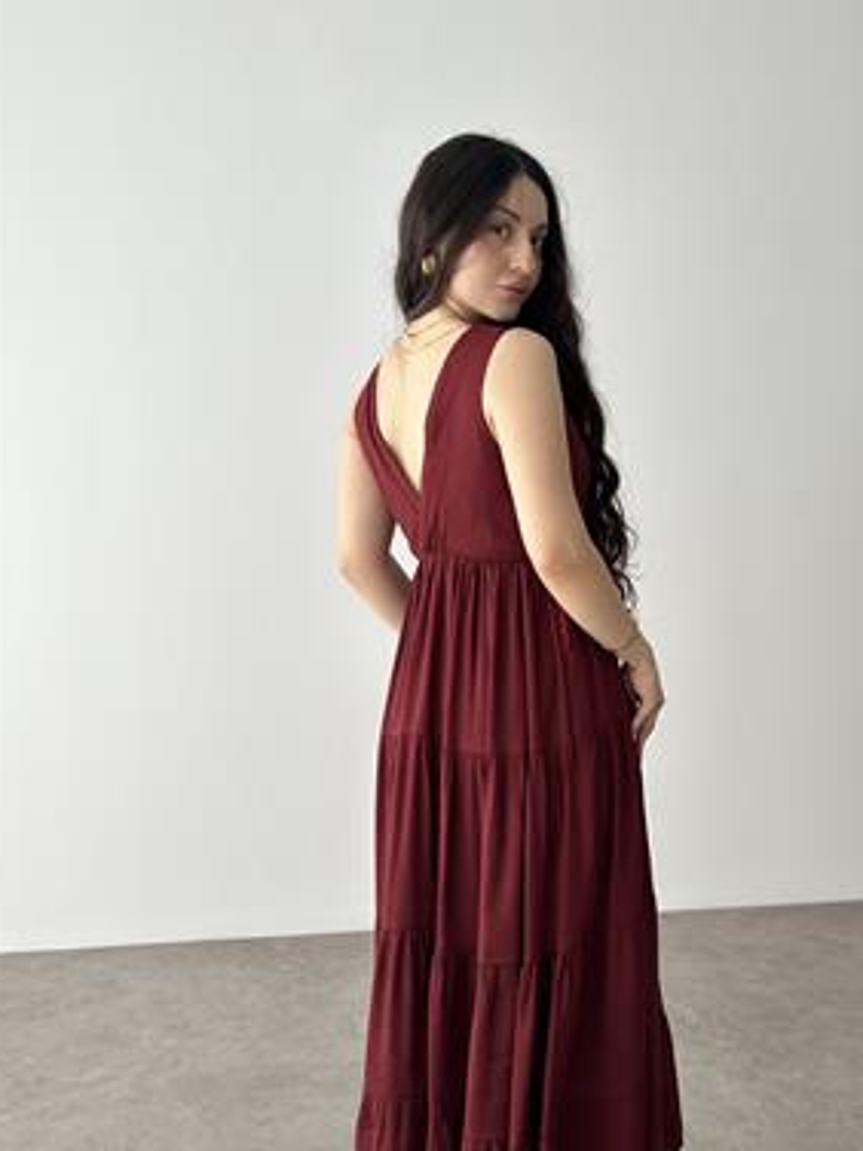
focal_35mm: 34
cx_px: 594
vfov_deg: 54.0
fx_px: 1130
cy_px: 571
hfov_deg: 41.1
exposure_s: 1/577
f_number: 1.78
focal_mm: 6.86
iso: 80
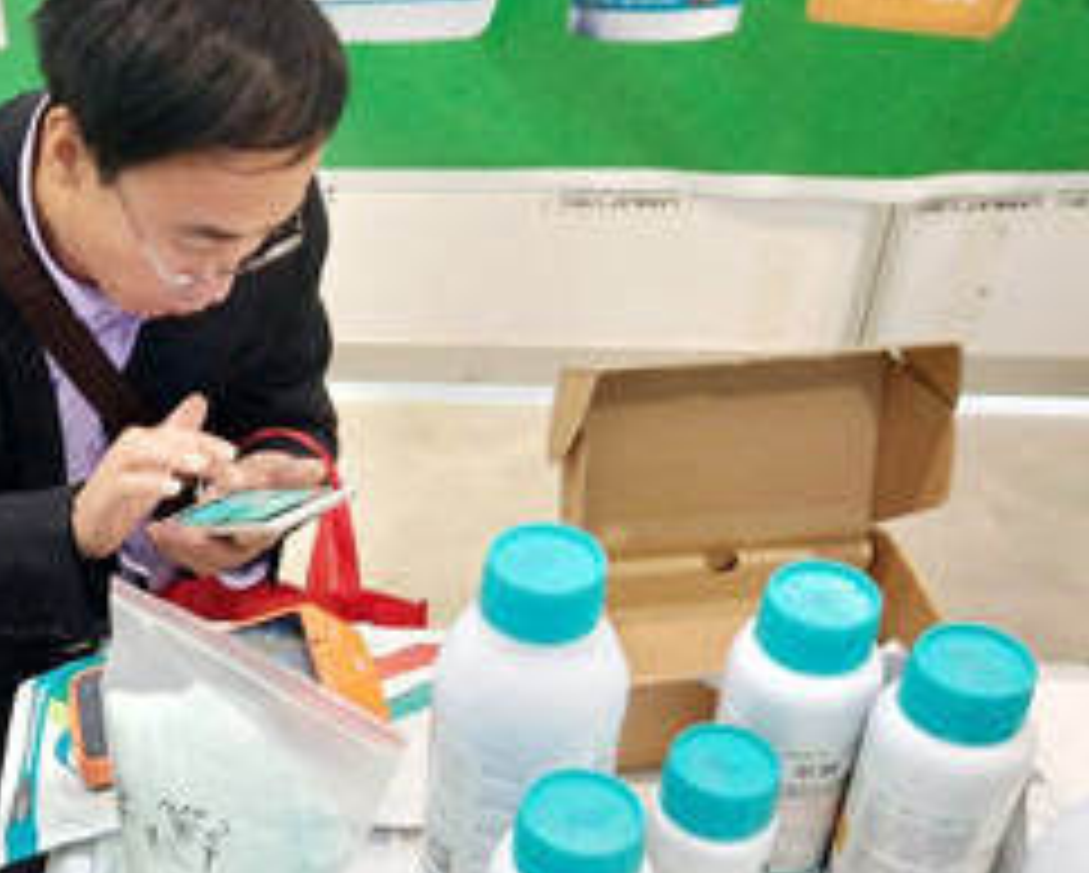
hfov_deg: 31.1
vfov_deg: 25.9
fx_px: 1871
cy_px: 652
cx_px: 122
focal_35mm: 58
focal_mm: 3.95
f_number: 1.8
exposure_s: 1/50
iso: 289
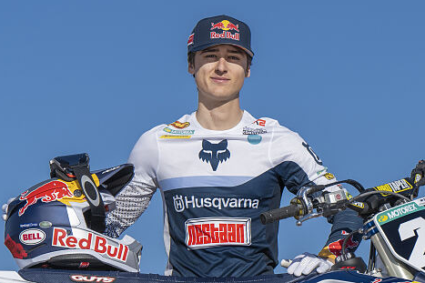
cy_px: 344
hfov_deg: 8.2
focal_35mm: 252
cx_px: 261
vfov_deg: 5.4
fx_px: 2974
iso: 200
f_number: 5.6
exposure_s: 1/2000
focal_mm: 95
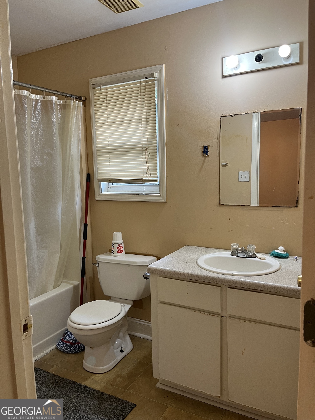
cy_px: 210
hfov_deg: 53.1
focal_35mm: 26
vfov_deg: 67.3
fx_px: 315
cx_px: 158
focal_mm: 5.1
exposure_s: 1/60
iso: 100
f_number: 1.6
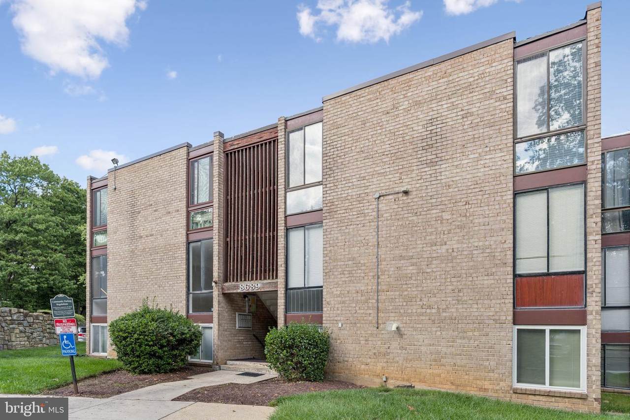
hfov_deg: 79.6
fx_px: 378
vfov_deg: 58.1
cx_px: 315
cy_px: 210
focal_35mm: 22
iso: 100
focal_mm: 14.4
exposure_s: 1/320
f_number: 4
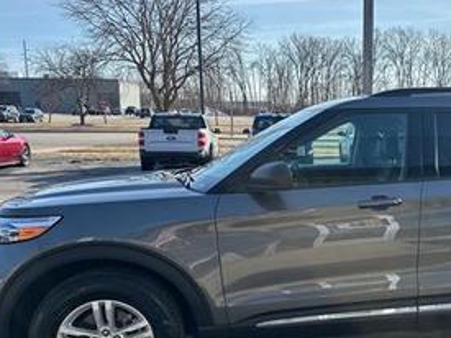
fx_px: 573
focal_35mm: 44
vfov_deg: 32.5
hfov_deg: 41.5
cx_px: 346
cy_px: 228
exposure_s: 1/2591
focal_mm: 6.86
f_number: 1.78
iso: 80
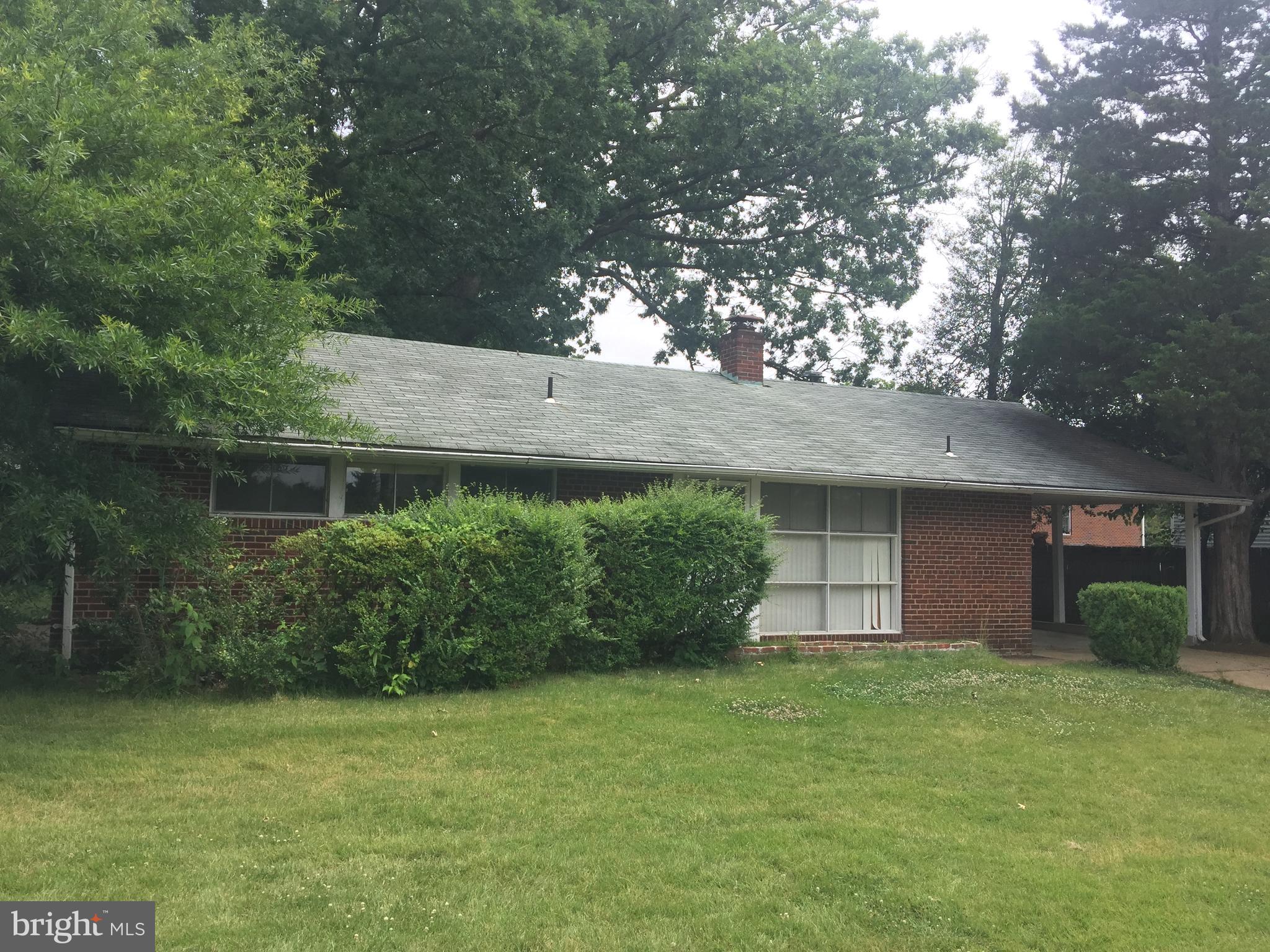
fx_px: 1064
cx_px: 635
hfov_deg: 61.7
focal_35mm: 29
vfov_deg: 48.2
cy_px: 476
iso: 32
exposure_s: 1/791
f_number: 2.2
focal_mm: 4.15
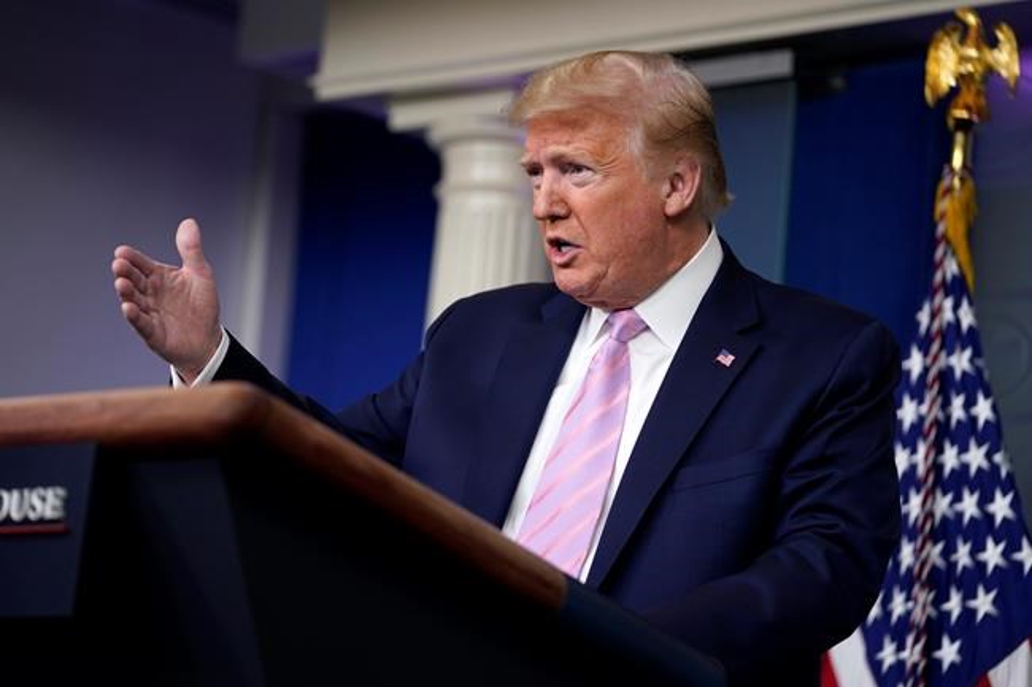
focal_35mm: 124
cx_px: 516
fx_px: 3554
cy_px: 344
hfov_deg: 16.5
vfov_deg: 11.1
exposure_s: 1/800
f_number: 2.8
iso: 1250
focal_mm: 124
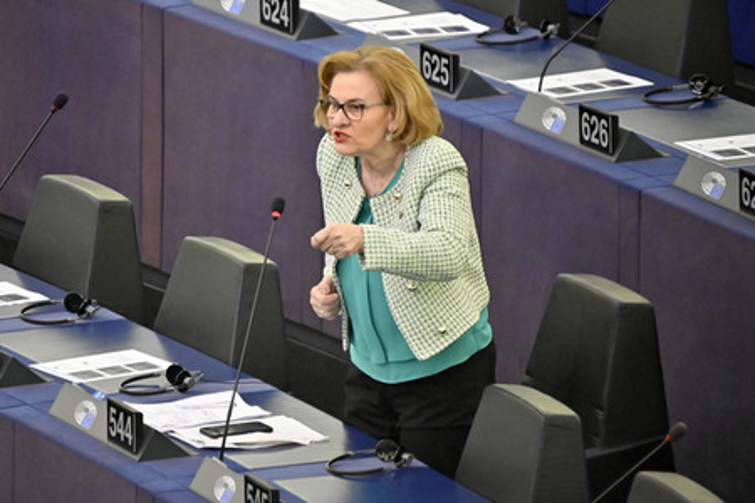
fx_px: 10485
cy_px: 252
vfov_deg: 2.7
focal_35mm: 500
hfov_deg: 4.1
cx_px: 378
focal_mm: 500
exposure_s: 1/500
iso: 6400
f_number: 6.3
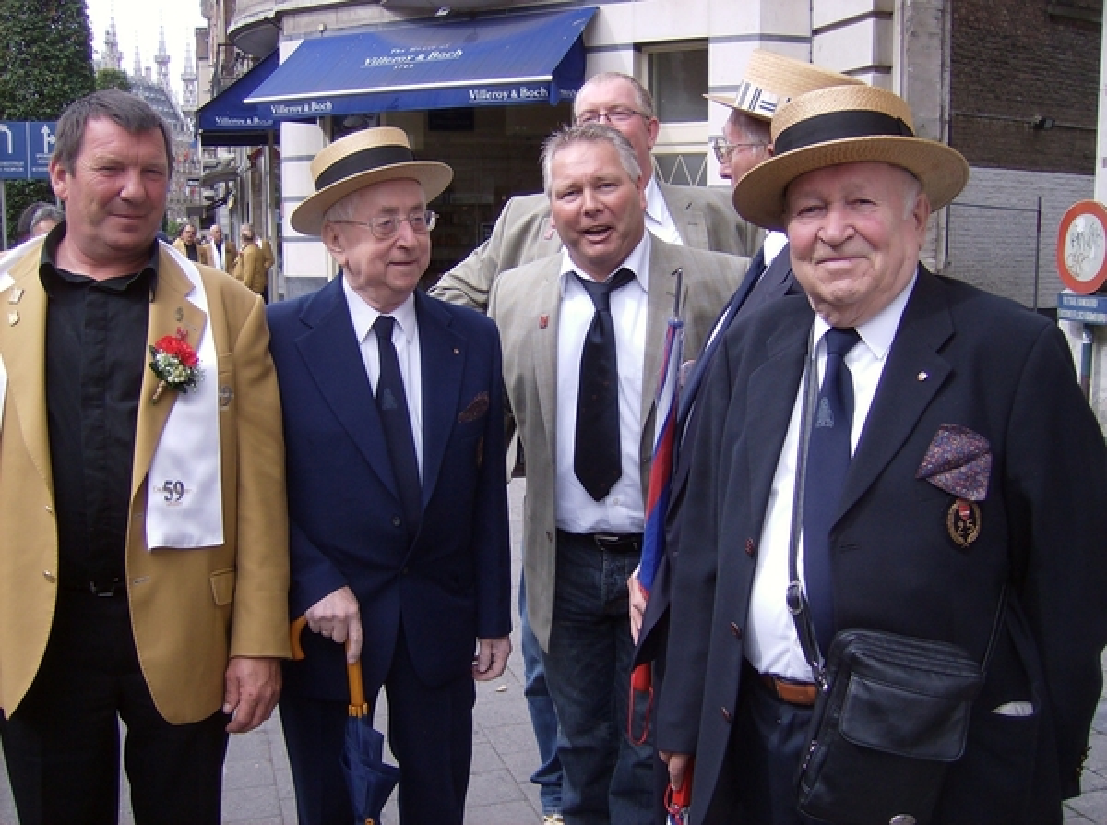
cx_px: 554
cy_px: 412
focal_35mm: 36
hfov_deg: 51.5
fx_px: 1149
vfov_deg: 39.5
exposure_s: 1/413
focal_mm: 6
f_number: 2.8
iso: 100
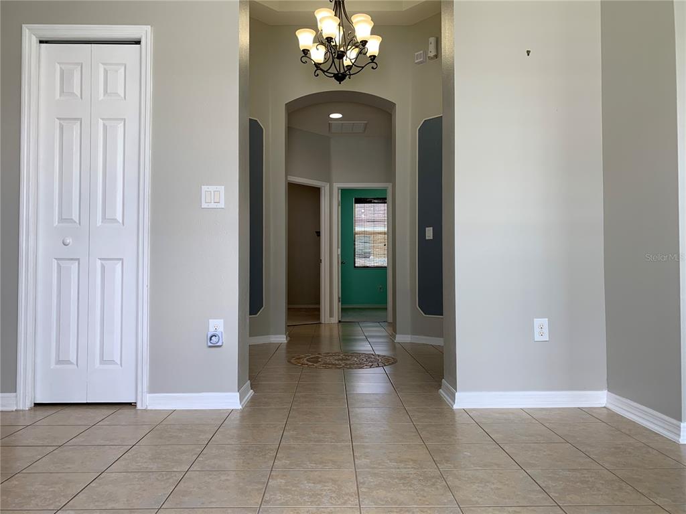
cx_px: 343
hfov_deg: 67.3
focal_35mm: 26
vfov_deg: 53.1
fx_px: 515
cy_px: 257
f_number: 1.8
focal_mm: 4.25
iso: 50
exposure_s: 1/120
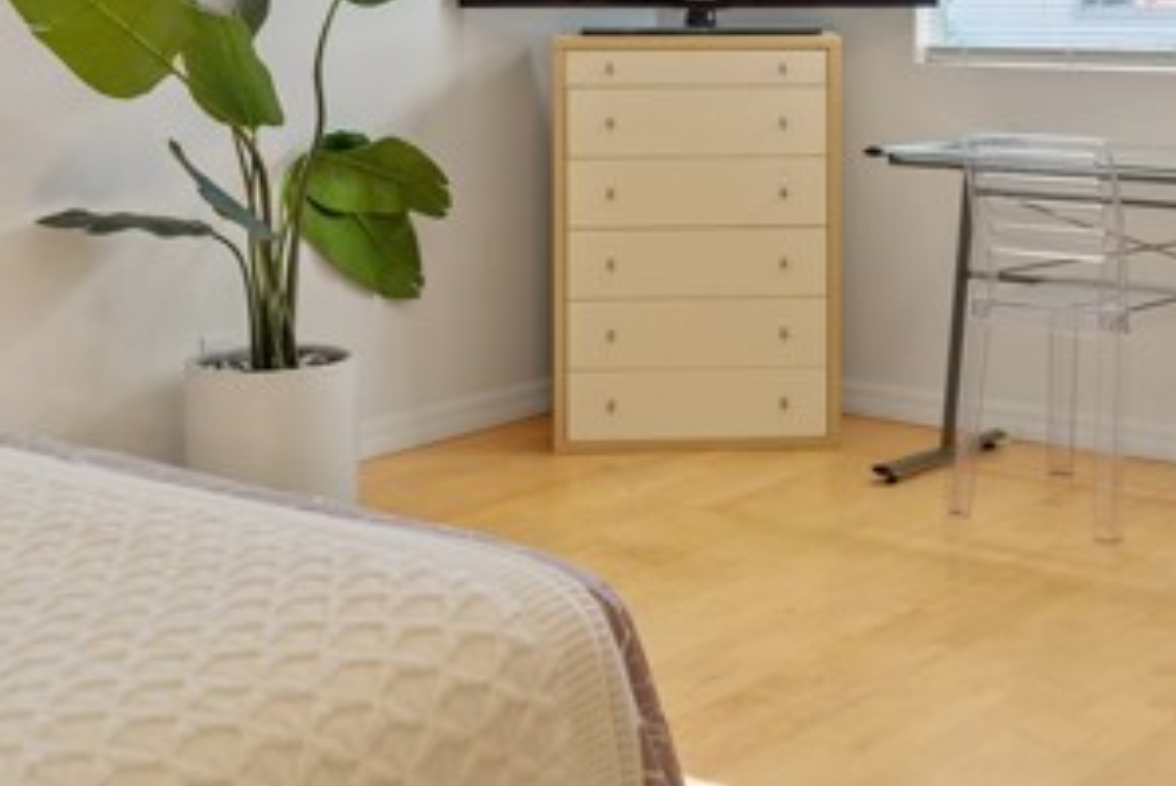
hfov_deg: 32.0
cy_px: -16
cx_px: 800
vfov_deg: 21.1
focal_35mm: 62
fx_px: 2027
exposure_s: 1/25
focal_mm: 29
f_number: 4.5
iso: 200
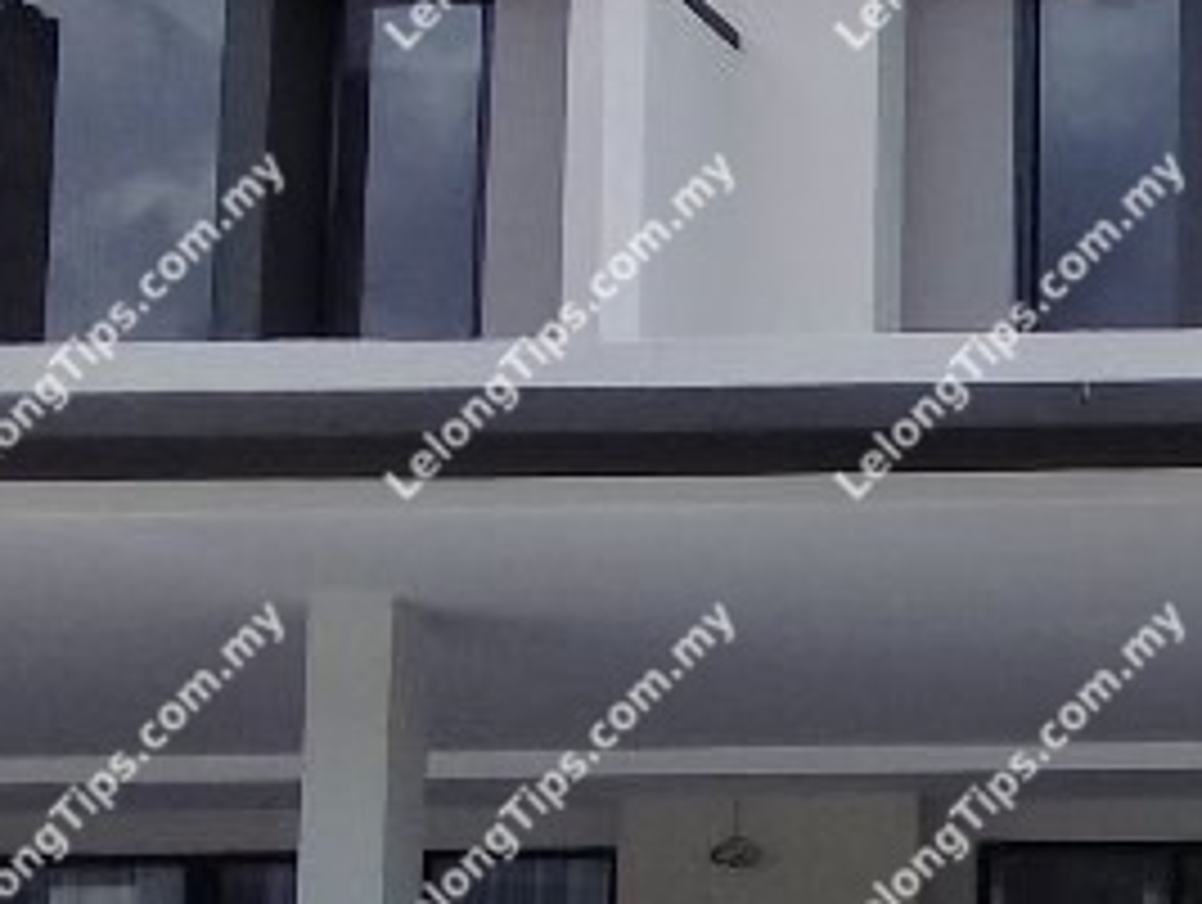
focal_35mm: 70
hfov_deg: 23.9
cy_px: 724
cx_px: 1616
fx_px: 2434
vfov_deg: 20.8
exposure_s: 1/3883
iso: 50
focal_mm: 1.65
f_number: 2.2
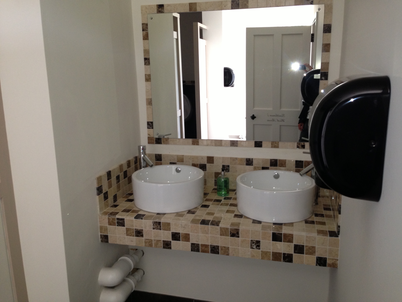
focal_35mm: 33
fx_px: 383
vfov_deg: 42.9
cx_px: 201
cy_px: 151
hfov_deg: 55.4
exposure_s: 1/20
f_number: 2.4
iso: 125
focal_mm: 4.13
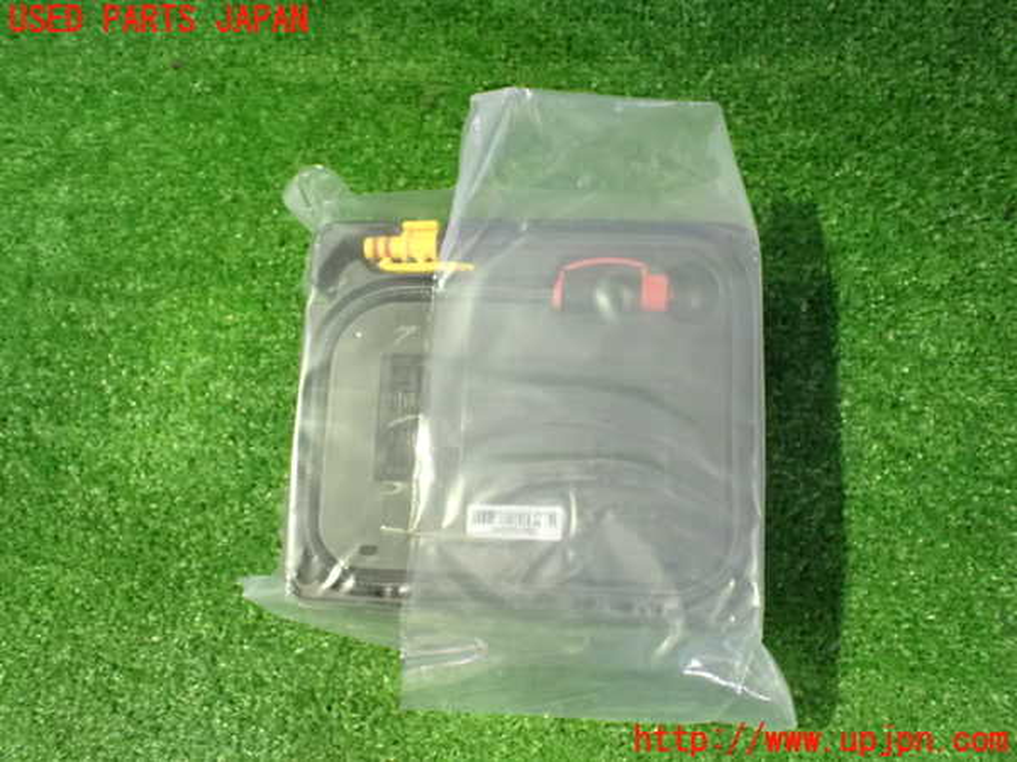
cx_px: 508
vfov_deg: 46.8
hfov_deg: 60.0
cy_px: 381
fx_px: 881
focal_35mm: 30
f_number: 2.3
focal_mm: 5.4
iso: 1600
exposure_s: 1/30
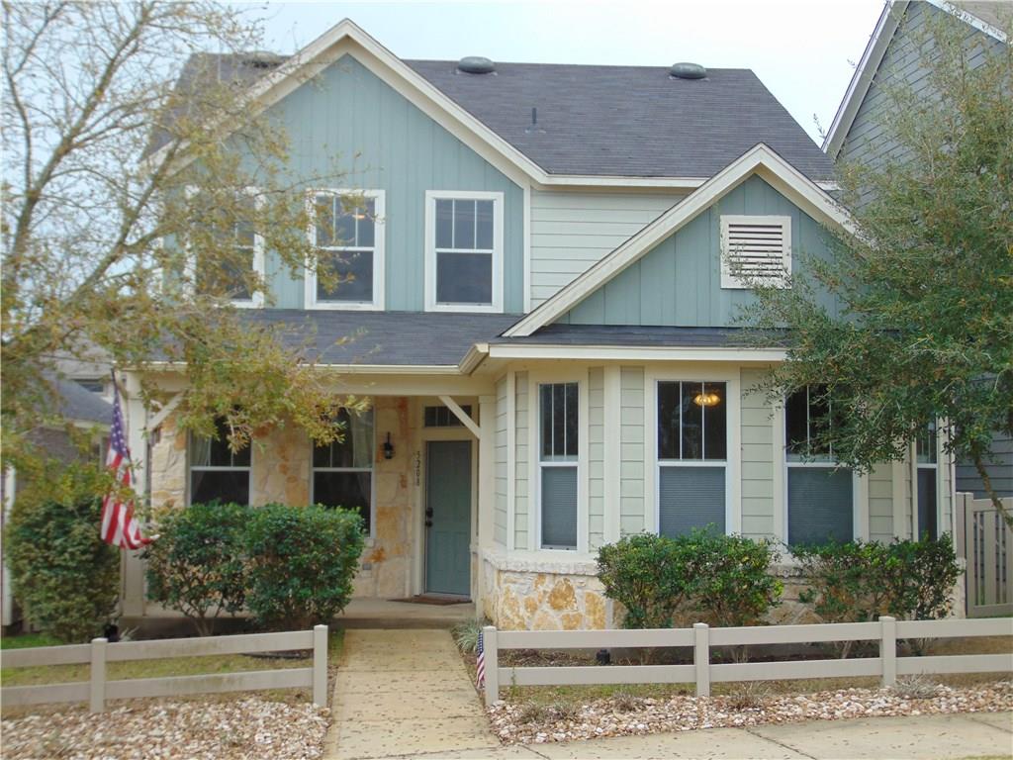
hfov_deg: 38.2
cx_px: 506
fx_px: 1463
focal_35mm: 50
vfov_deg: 29.1
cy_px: 380
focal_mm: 9
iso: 80
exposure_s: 1/400
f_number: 3.5
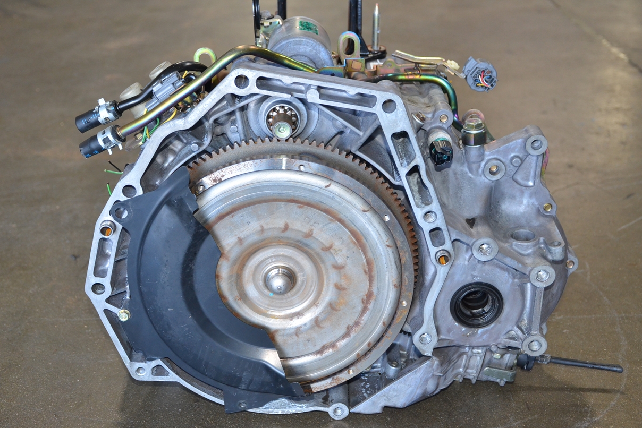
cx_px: 322
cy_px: 216
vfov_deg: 23.4
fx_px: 1035
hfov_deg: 34.5
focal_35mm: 58
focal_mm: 38
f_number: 4.2
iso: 800
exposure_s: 1/60
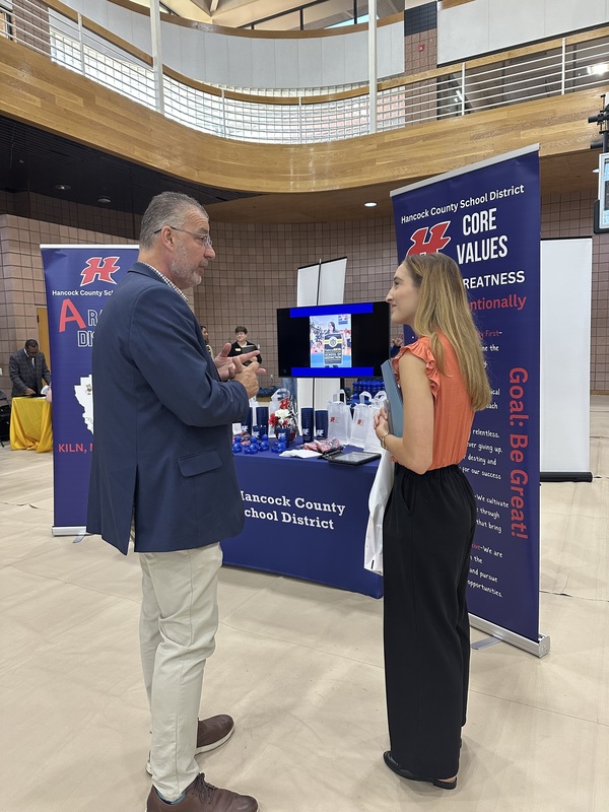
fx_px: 563
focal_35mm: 24
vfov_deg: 71.6
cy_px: 406
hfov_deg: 56.8
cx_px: 304
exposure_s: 1/60
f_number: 1.78
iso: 250
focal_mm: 6.86
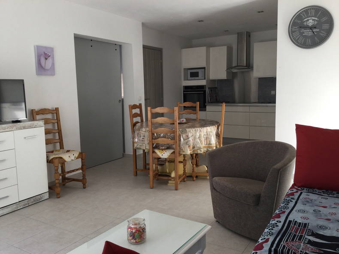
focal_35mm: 31
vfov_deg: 45.4
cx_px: 170
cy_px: 127
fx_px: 303
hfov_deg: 58.4
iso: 32
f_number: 2.4
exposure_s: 1/50
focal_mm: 3.3
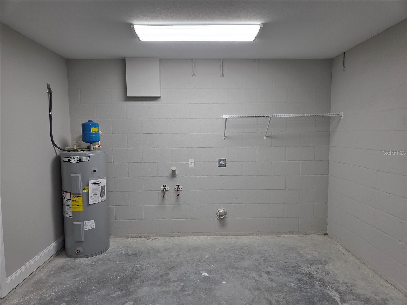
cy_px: 152
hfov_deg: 73.9
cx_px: 204
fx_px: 270
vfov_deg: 58.9
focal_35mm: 23
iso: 50
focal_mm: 5.4
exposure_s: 1/120
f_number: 1.8
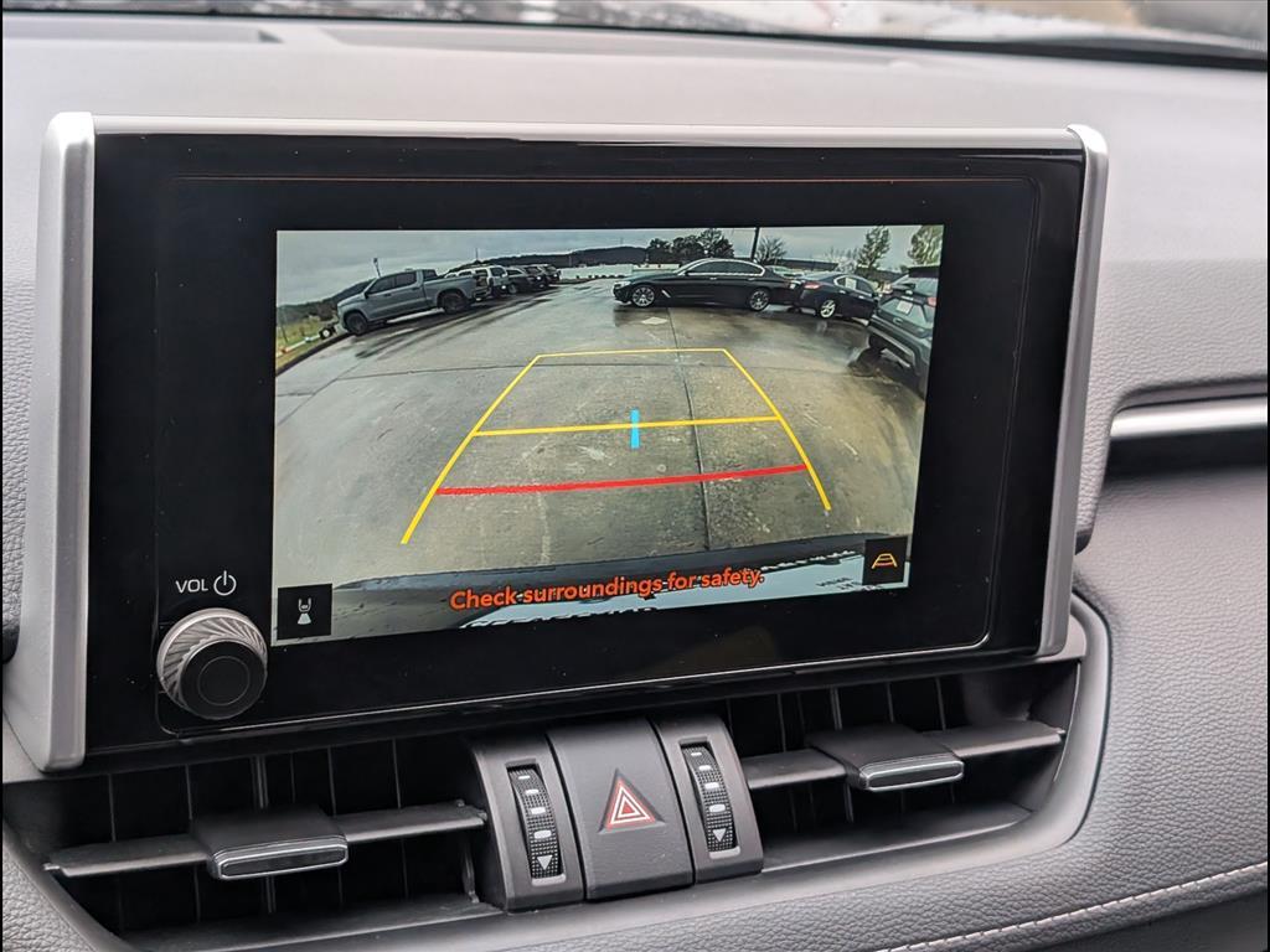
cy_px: 476
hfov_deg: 38.9
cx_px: 635
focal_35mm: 49
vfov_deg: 29.7
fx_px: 1798
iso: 439
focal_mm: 6.9
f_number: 1.68
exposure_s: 1/1111
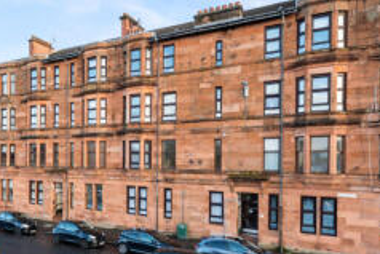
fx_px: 296
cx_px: 94
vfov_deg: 46.5
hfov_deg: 61.7
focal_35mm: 28
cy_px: 125
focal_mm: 14
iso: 640
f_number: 8
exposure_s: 1/200
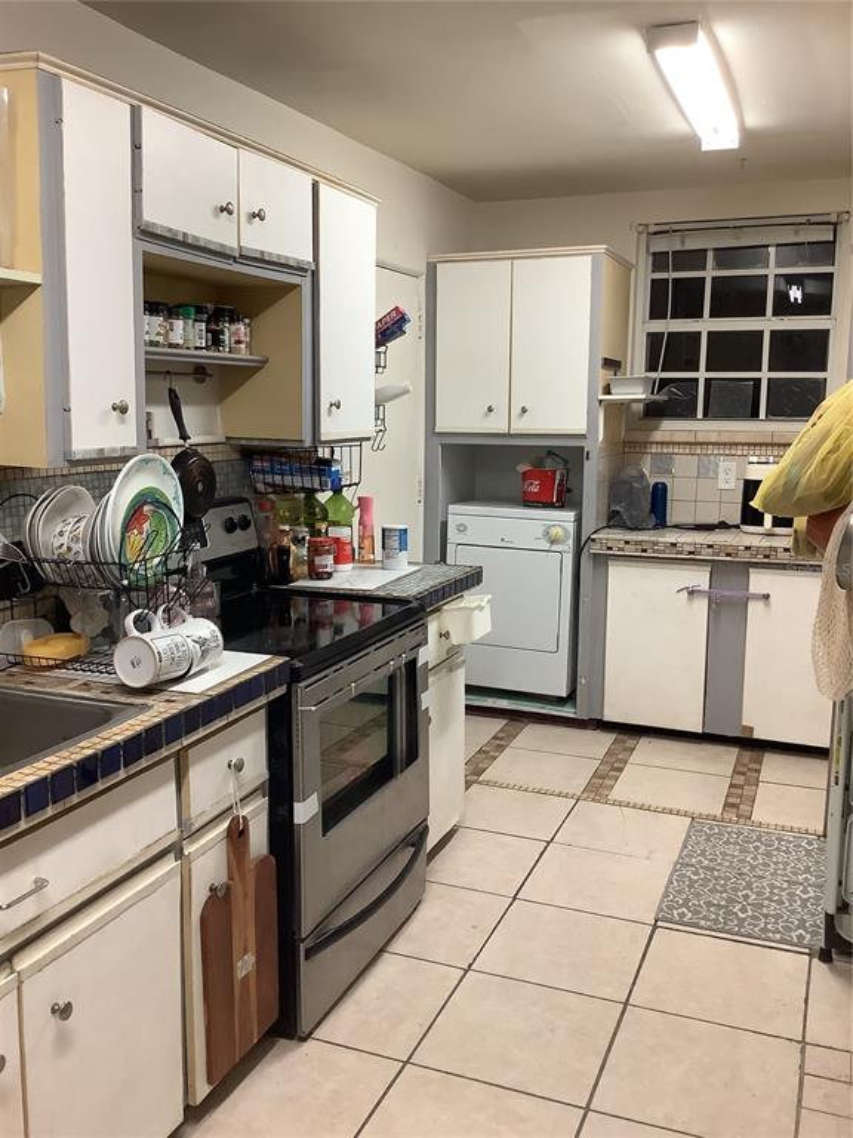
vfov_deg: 58.4
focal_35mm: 31
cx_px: 426
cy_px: 569
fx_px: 1019
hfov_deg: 45.4
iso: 125
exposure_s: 1/60
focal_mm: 3.3
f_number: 2.4
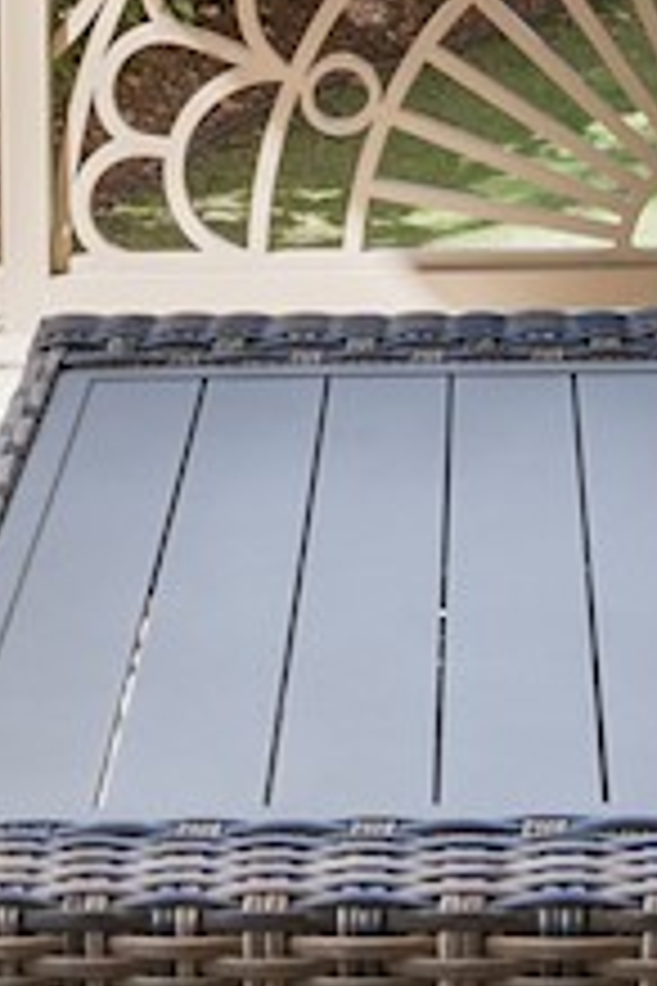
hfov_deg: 9.8
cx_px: 576
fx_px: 3832
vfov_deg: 13.4
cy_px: -720
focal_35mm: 140
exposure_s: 1/125
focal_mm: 16
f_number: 7.1
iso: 100
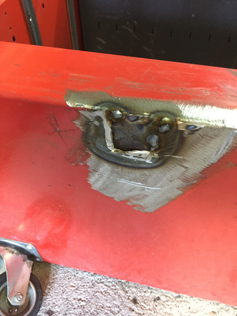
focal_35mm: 29
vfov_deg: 61.7
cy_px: 158
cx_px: 118
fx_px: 265
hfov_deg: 48.2
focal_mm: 4.15
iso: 400
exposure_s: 1/17
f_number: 2.2
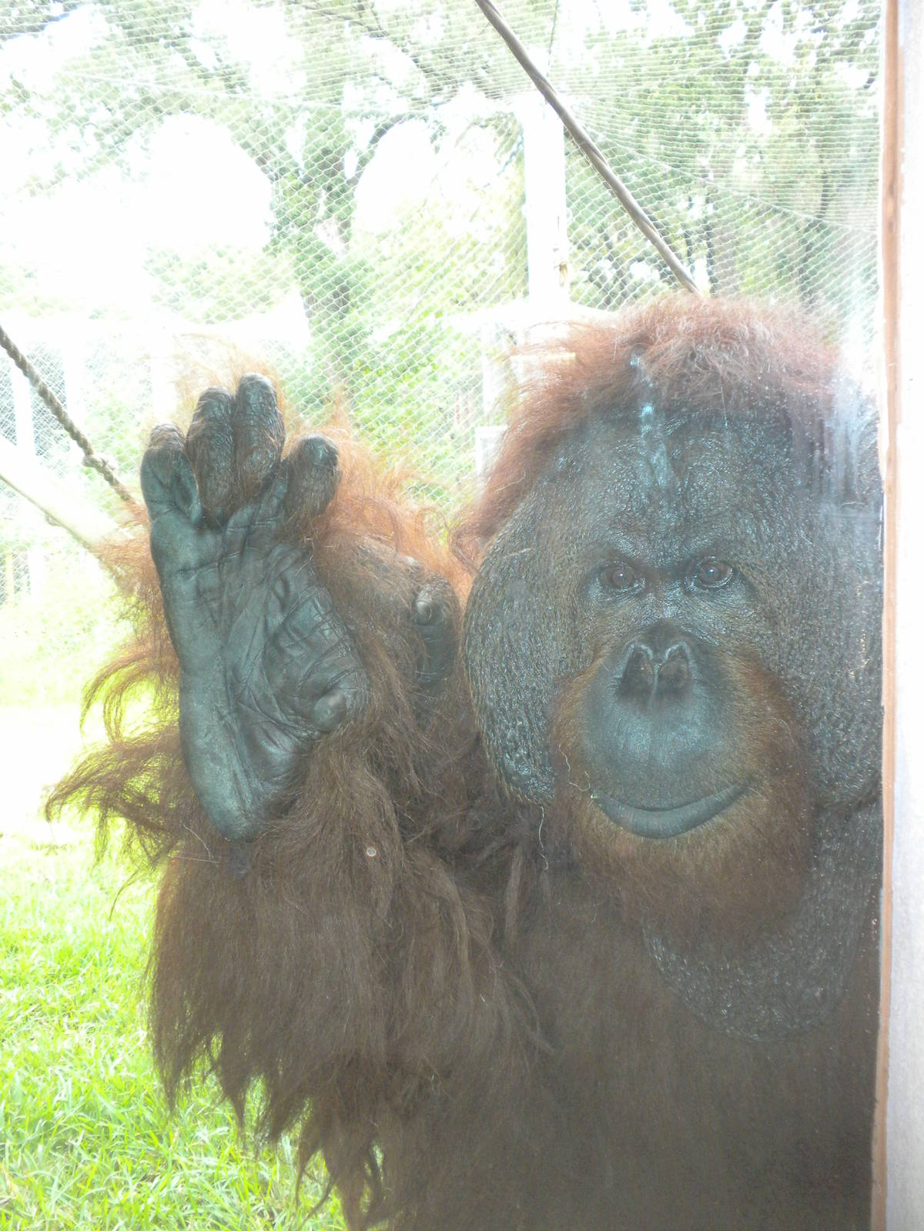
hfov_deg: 38.7
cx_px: 462
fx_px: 1317
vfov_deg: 50.1
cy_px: 616
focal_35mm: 37
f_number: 3.5
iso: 214
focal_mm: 6.6
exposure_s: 1/64.8
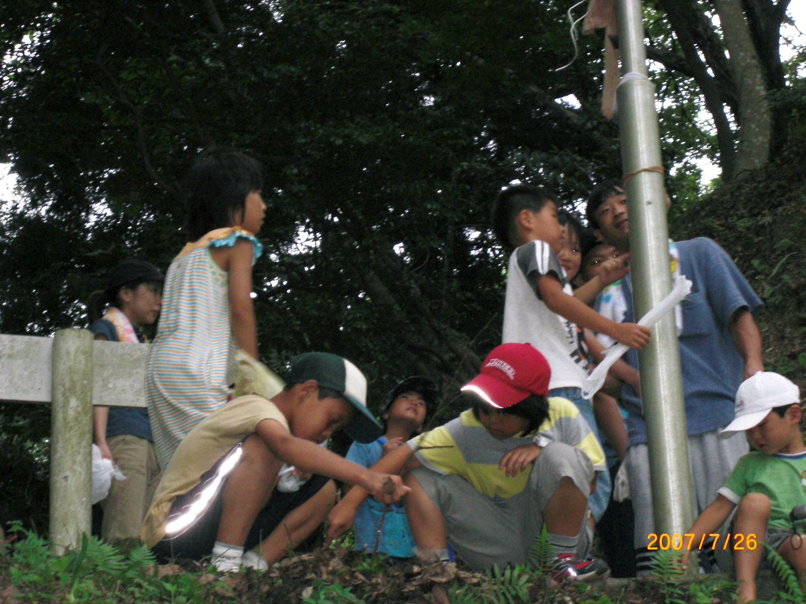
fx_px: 2654
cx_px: 403
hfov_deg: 17.3
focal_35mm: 114
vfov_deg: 13.0
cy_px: 302
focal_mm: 23.7
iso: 200
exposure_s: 1/60
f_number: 5.1
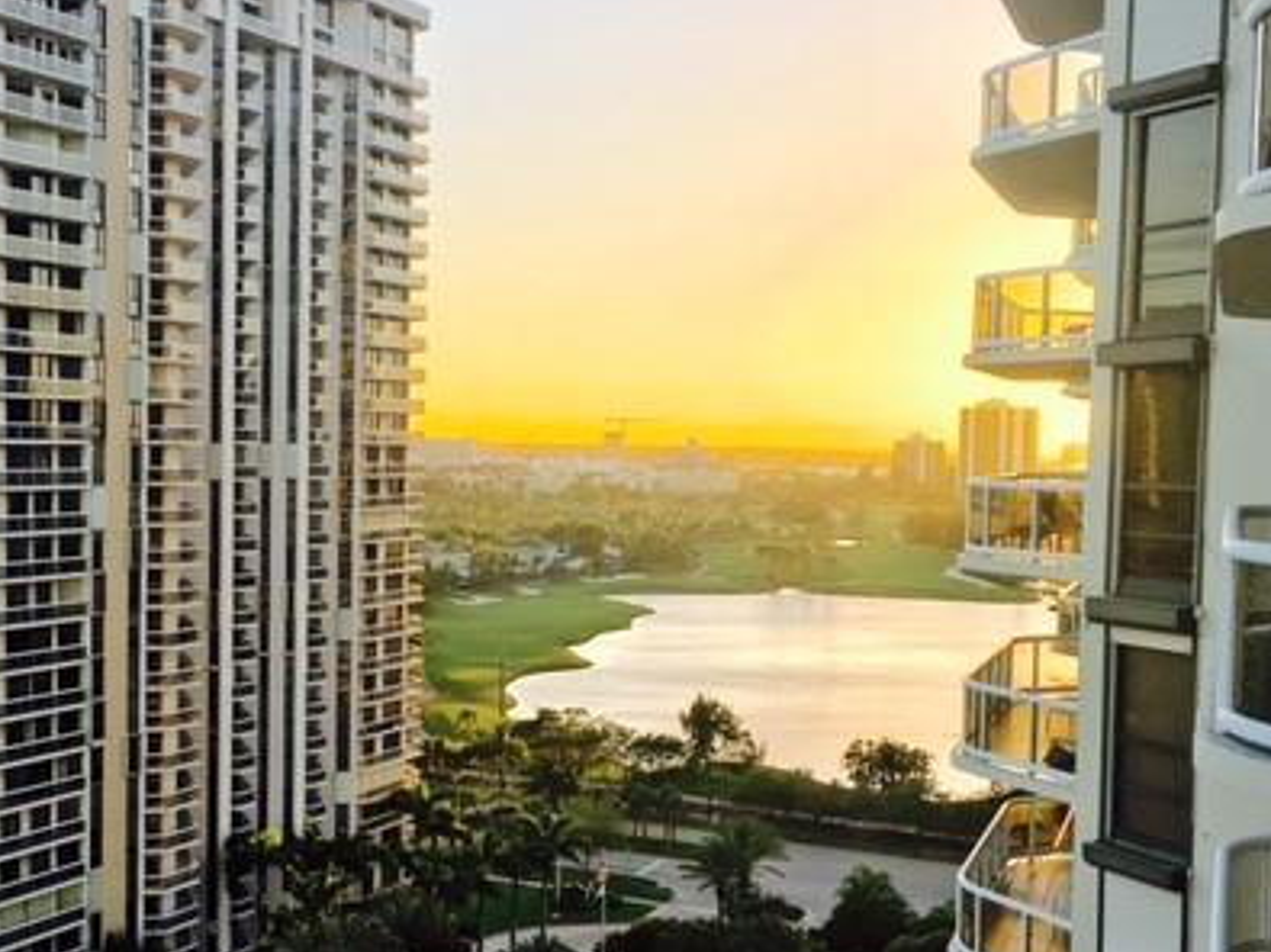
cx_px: 425
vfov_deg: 30.8
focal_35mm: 47
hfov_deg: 40.0
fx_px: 1725
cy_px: 527
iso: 25
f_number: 2.2
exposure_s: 1/596
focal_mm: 4.15
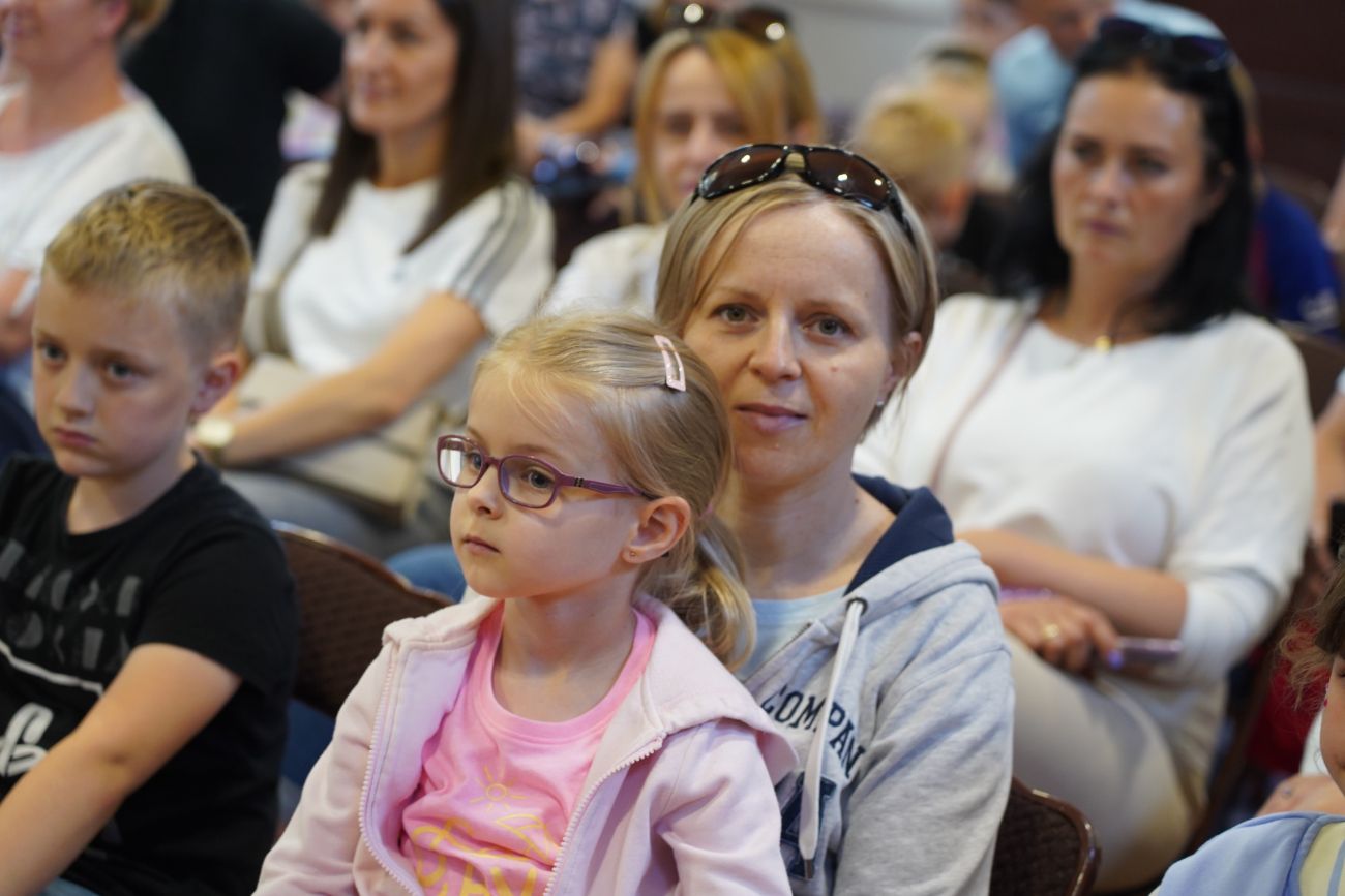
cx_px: 672
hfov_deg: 19.5
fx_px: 3923
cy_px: 448
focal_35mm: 105
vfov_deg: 13.0
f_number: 4
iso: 1250
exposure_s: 1/125
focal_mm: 105
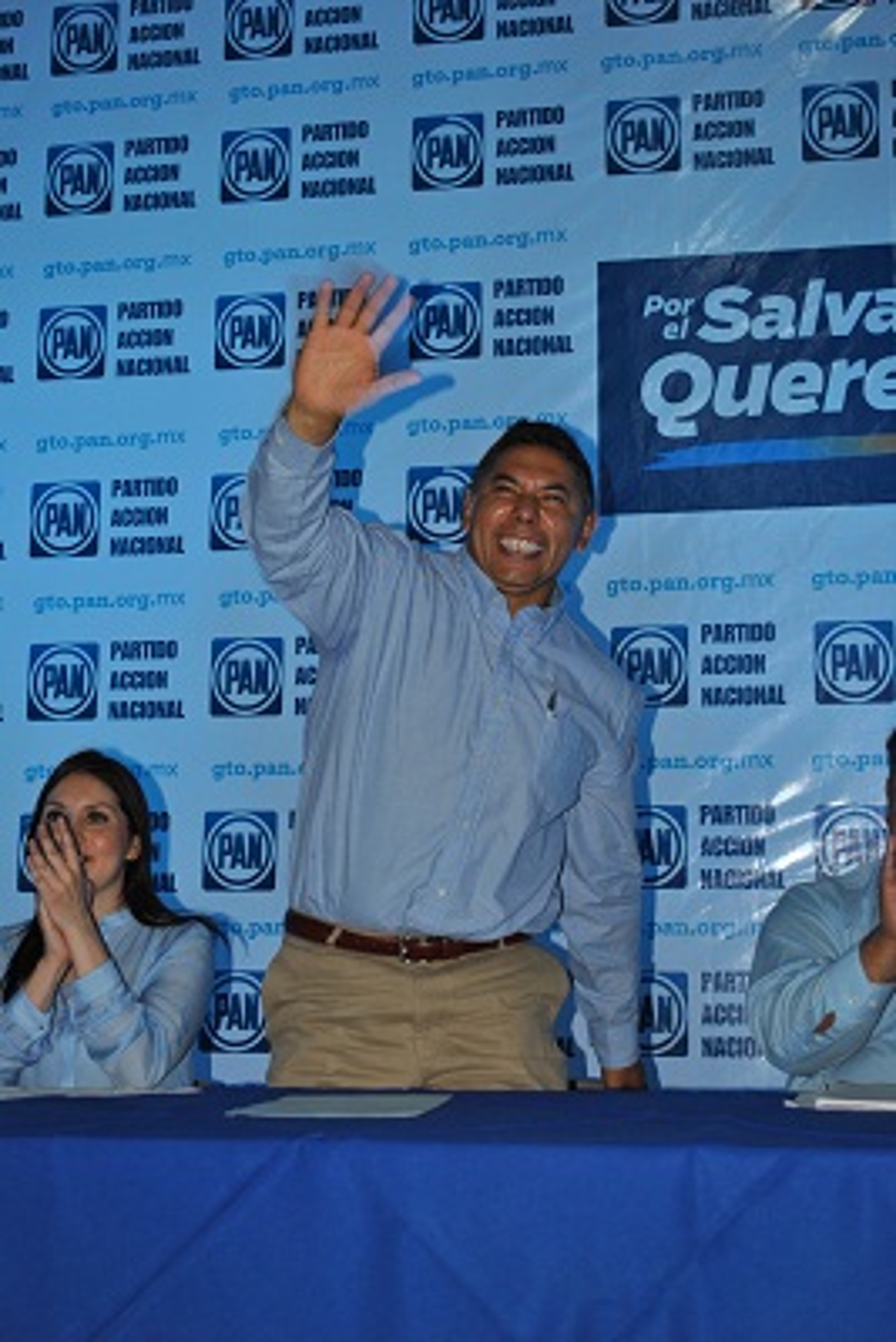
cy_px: 671
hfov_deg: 23.8
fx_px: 2126
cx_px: 448
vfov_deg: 35.0
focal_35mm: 57
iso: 200
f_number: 5
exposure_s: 1/60
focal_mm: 38
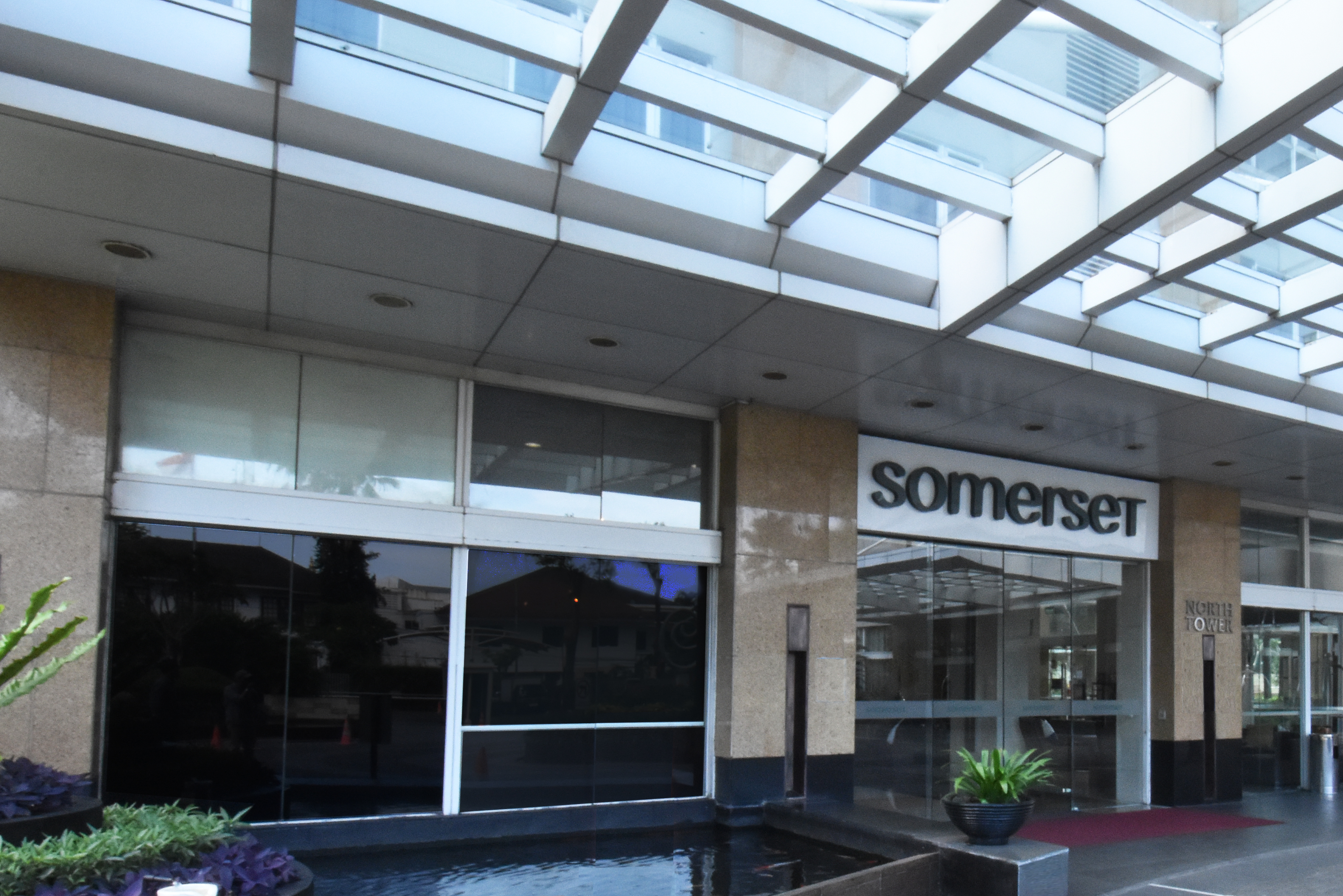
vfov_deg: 48.3
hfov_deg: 66.0
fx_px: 970
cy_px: 630
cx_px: 974
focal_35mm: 26
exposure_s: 1/25
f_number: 22
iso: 1600
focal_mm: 10
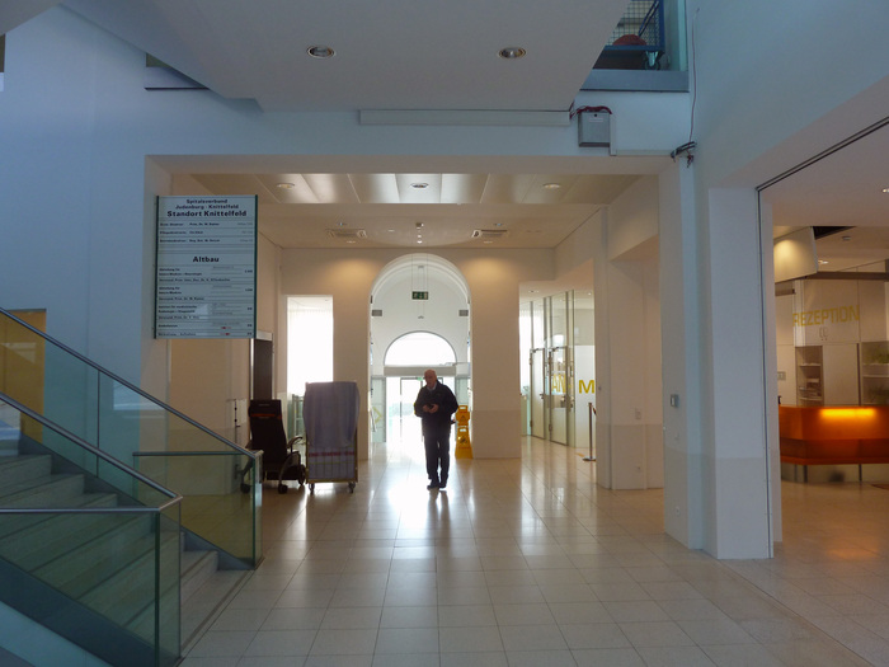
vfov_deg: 54.9
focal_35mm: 25
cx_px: 444
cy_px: 334
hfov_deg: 69.4
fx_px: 642
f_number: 4
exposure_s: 1/30
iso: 125
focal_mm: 4.1
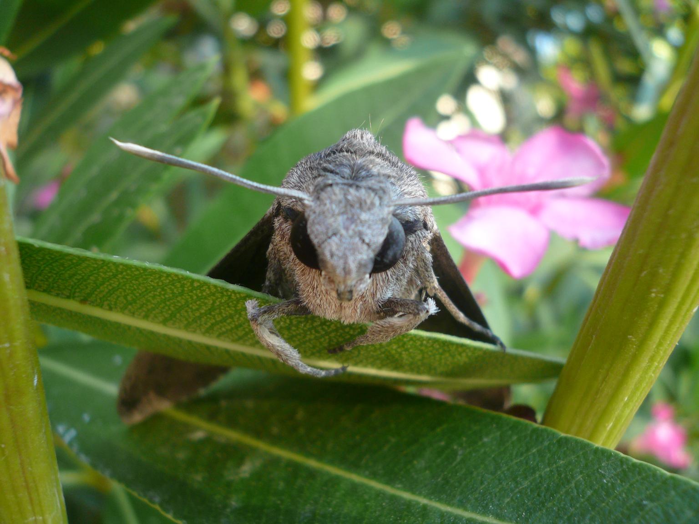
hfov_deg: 63.4
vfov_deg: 49.7
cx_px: 350
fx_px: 565
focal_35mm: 28
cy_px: 262
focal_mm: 4.6
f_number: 2.8
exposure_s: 1/80
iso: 100
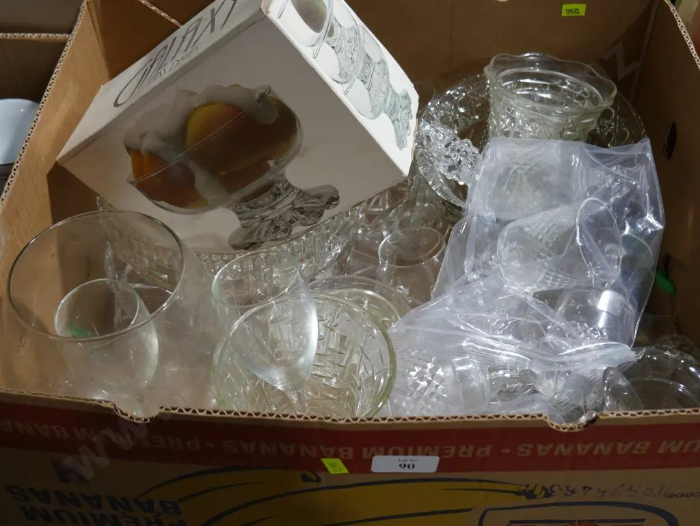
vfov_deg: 36.0
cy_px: 263
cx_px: 350
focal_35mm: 40
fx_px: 809
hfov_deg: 46.8
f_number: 4.5
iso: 400
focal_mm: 20
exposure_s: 1/60
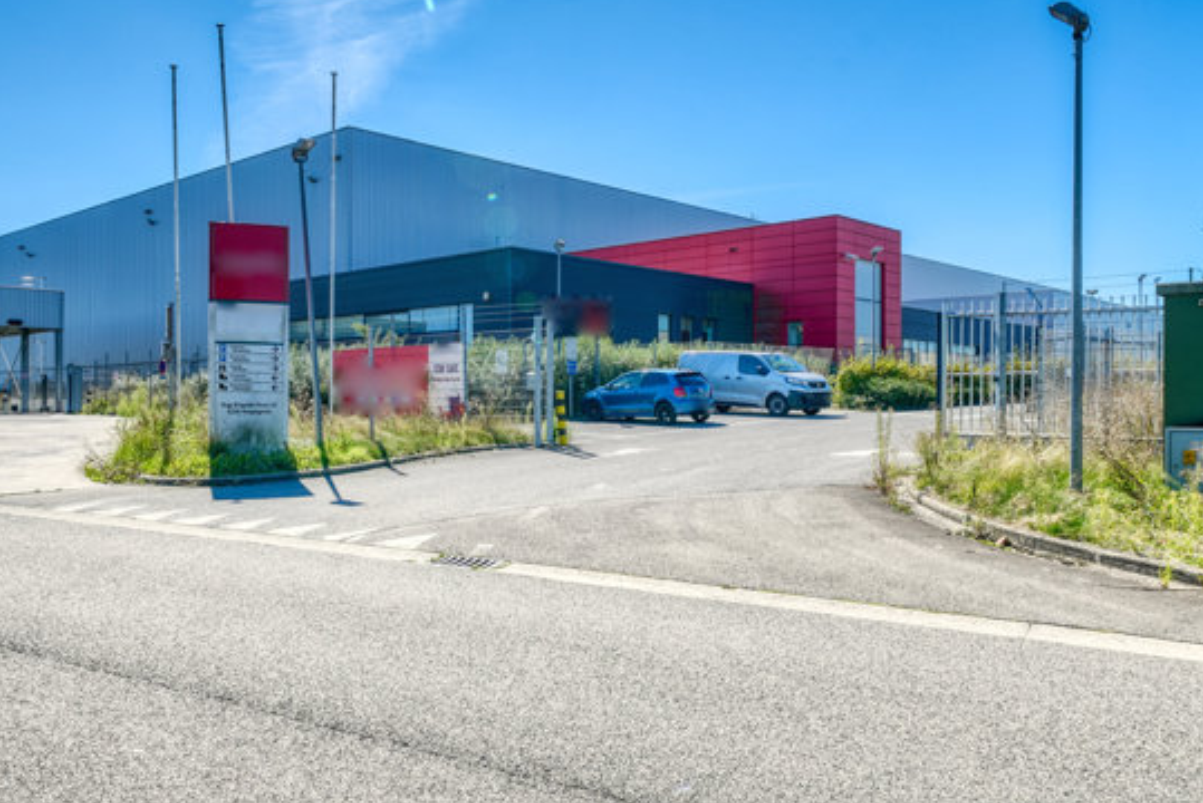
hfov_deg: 58.6
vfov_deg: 41.2
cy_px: 397
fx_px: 1070
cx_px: 562
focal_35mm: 32
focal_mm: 24
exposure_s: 1/25
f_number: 8
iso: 100
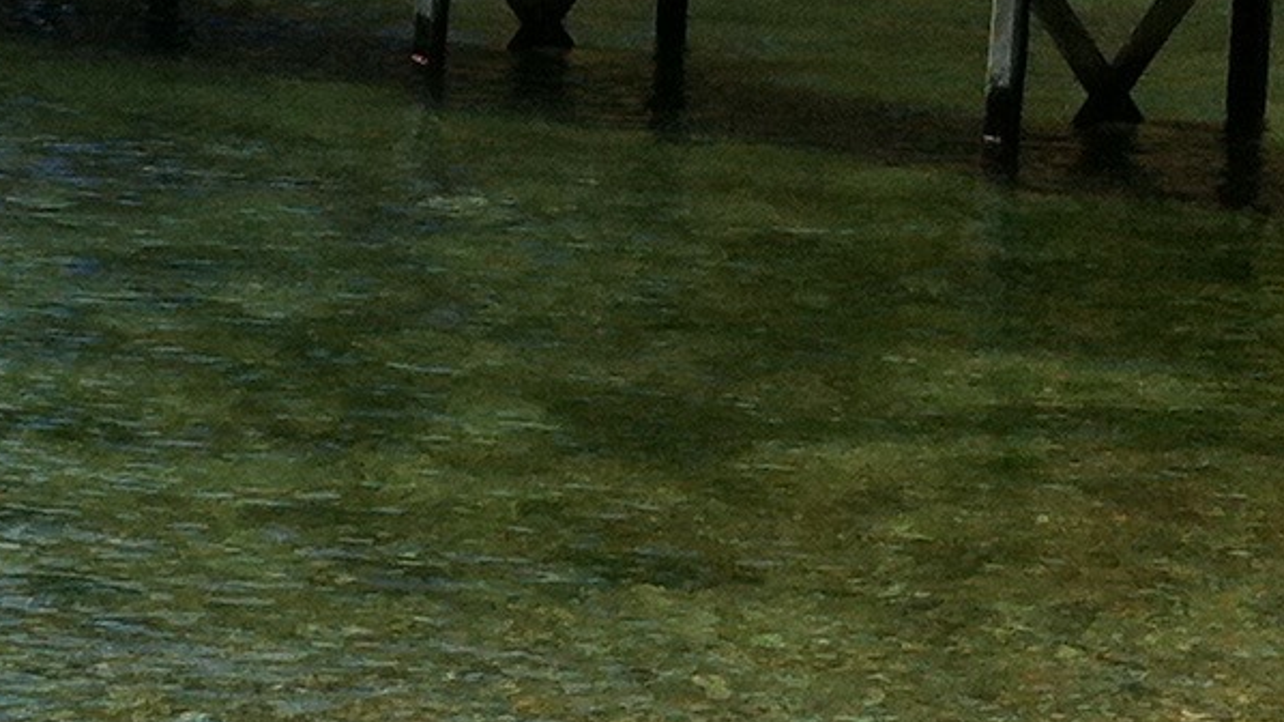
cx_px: -1129
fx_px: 5616
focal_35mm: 165
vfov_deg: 7.3
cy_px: -189
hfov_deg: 11.9
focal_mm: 3.85
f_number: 2.8
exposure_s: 1/1588
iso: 80
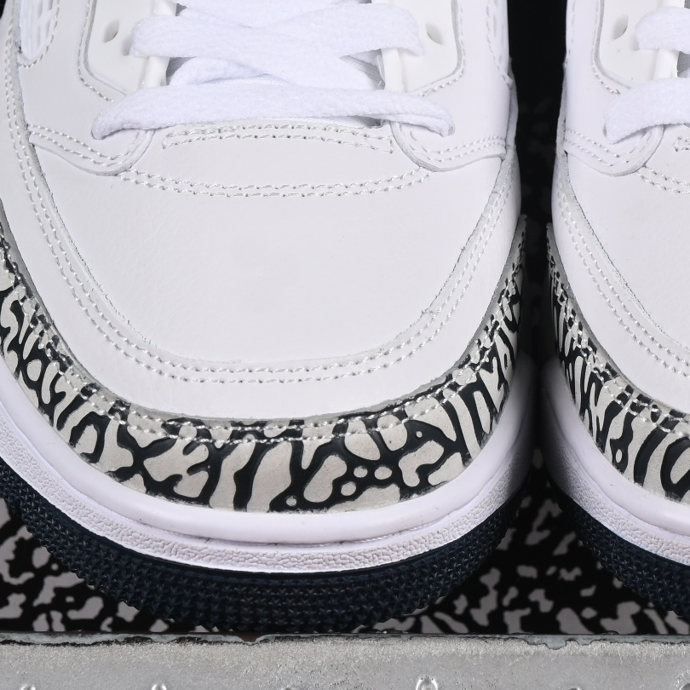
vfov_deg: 8.0
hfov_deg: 8.0
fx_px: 4939
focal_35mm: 219
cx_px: 543
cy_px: 147
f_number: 8
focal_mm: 50
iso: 160
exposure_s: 1/100
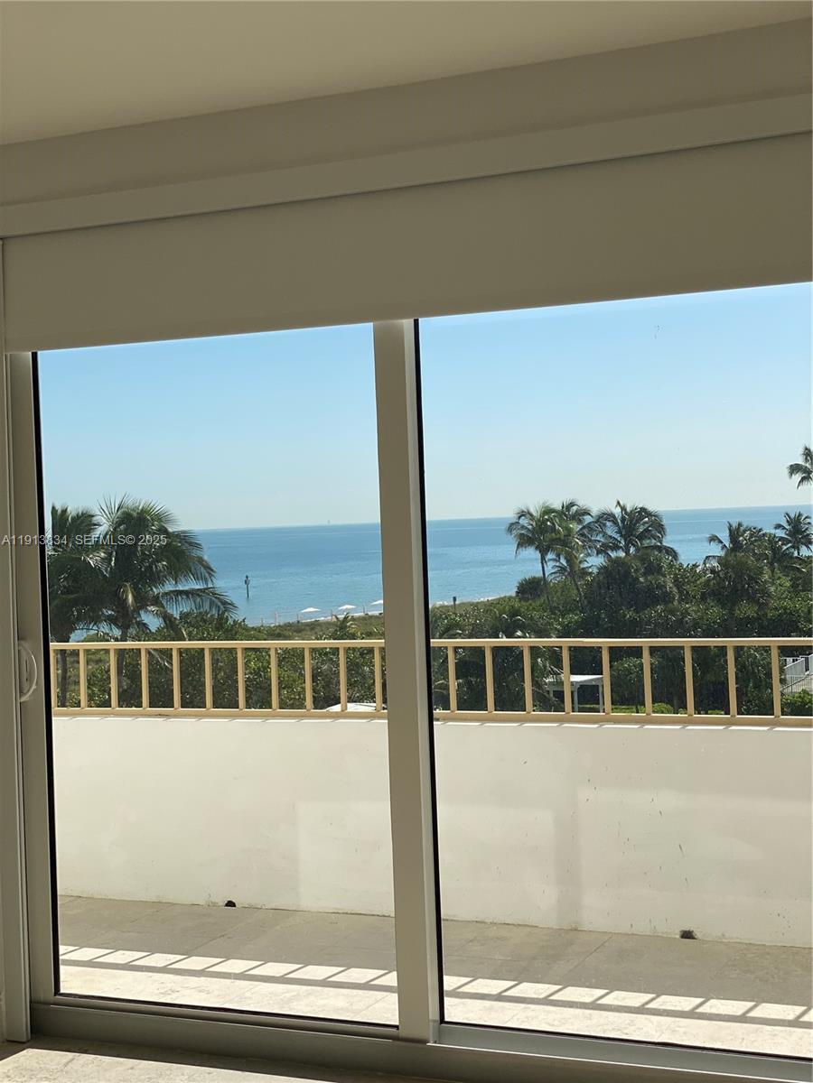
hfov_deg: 28.0
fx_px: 1628
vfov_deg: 36.8
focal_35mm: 52
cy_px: 542
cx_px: 406
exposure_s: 1/1142
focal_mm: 6
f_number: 2
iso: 20
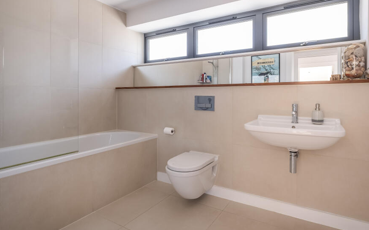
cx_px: 209
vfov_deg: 64.4
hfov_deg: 90.6
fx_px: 181
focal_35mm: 18
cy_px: 92
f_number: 7.1
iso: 250
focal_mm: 10
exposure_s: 1/8
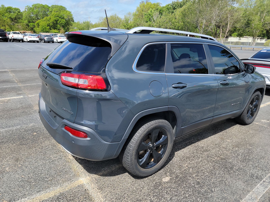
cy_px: 101
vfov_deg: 56.8
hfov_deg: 71.6
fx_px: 187
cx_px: 135
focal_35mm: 24
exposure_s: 1/583
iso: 50
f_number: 1.8
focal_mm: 6.7
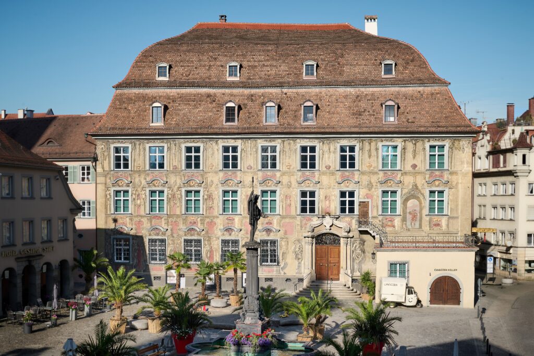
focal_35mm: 50
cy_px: 178
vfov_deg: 27.0
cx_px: 267
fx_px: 742
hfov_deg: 39.6
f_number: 10
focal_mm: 50
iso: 100
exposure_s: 1/250
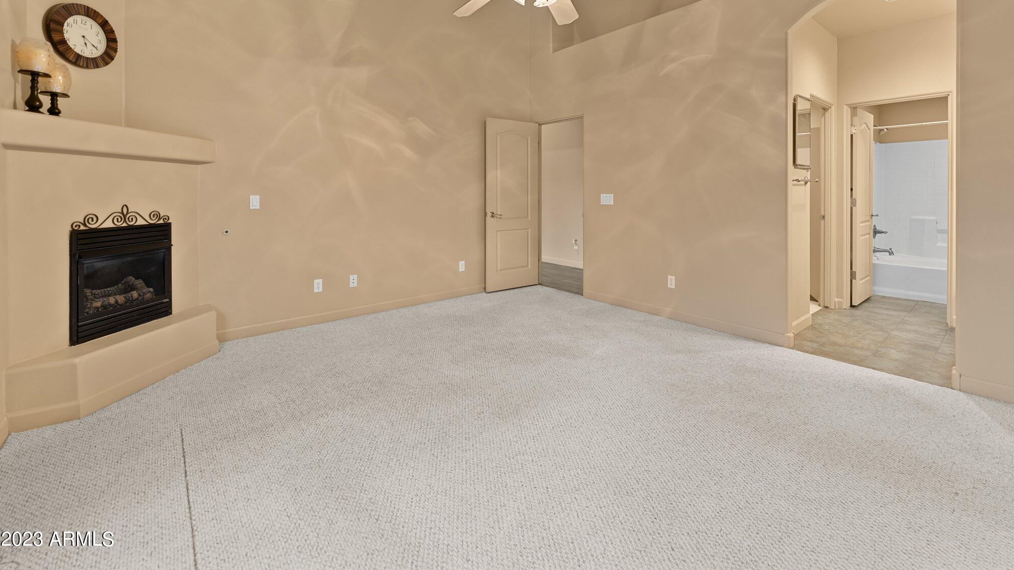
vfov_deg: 69.7
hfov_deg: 103.0
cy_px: 225
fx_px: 403
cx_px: 517
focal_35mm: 15
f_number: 2.8
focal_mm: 14
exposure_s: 1/4
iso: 400
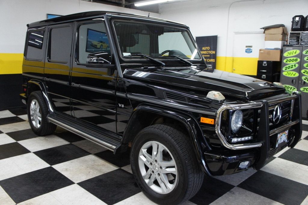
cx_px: 154
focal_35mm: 30
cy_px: 102
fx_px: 256
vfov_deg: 43.5
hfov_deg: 62.0
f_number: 4
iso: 1250
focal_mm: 20
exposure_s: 1/100
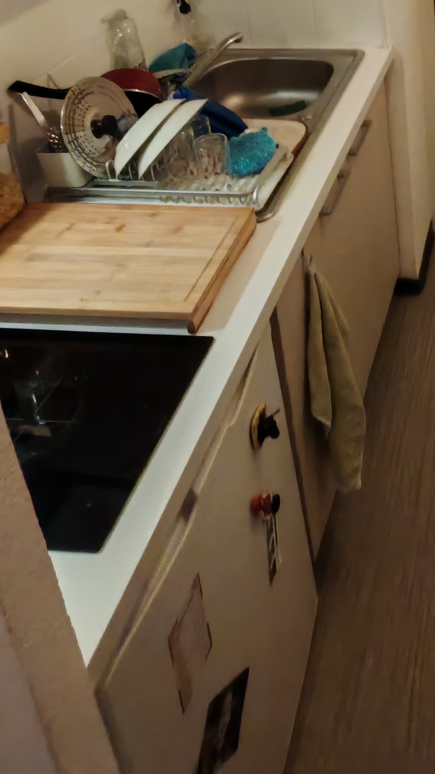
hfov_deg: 29.4
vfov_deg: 45.5
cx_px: 487
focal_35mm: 36
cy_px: -20
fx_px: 738
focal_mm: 1.96
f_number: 2.2
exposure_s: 1/33
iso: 250
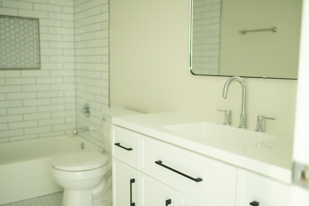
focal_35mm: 36
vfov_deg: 36.9
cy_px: 102
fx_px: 309
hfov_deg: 53.1
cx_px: 152
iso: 40000
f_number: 1.8
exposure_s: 1/400
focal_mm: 35
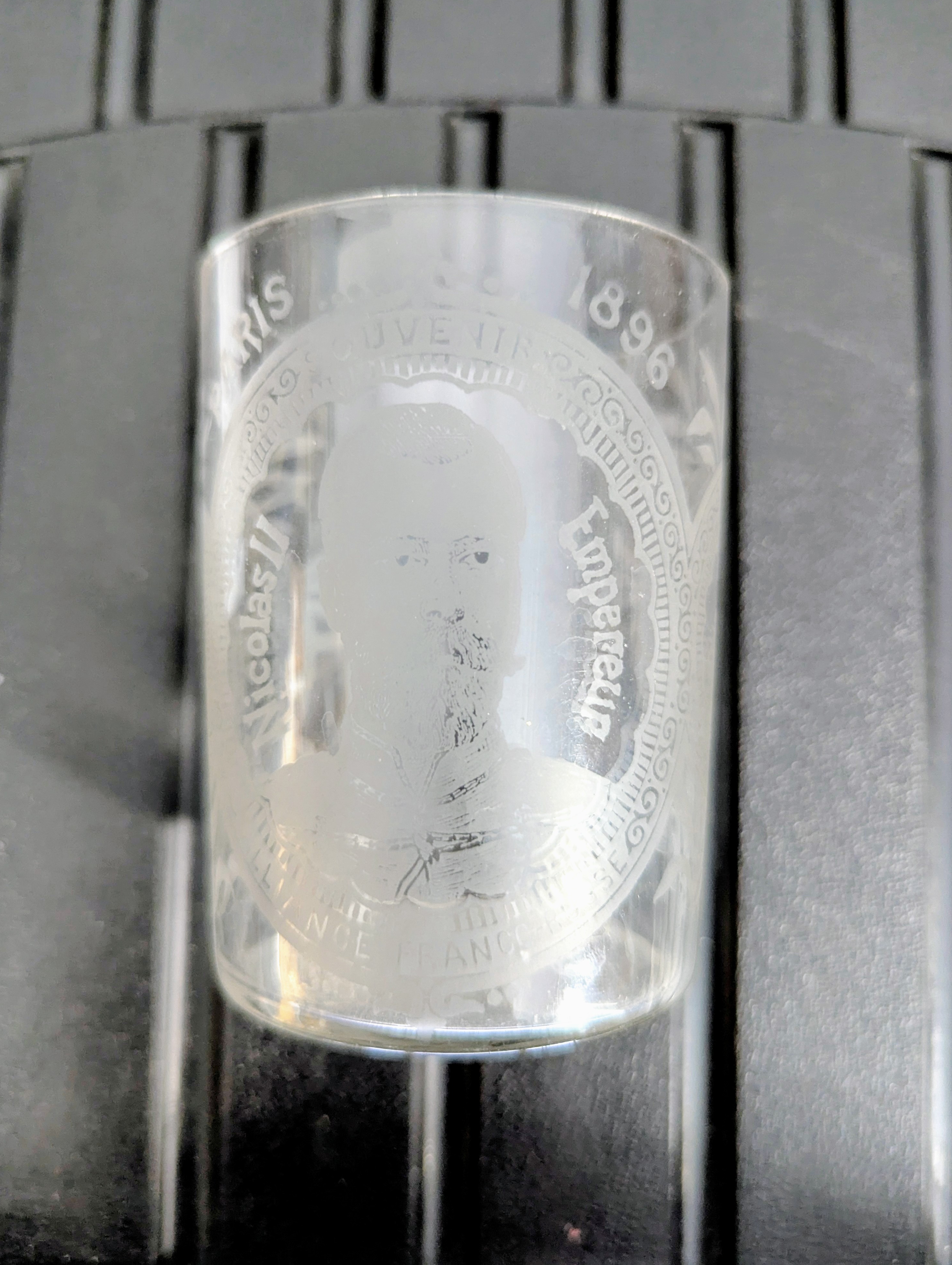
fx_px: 914
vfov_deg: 69.3
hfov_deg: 55.0
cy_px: 608
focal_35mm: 25
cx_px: 474
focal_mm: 6.81
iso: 1077
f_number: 1.85
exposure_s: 1/35.5
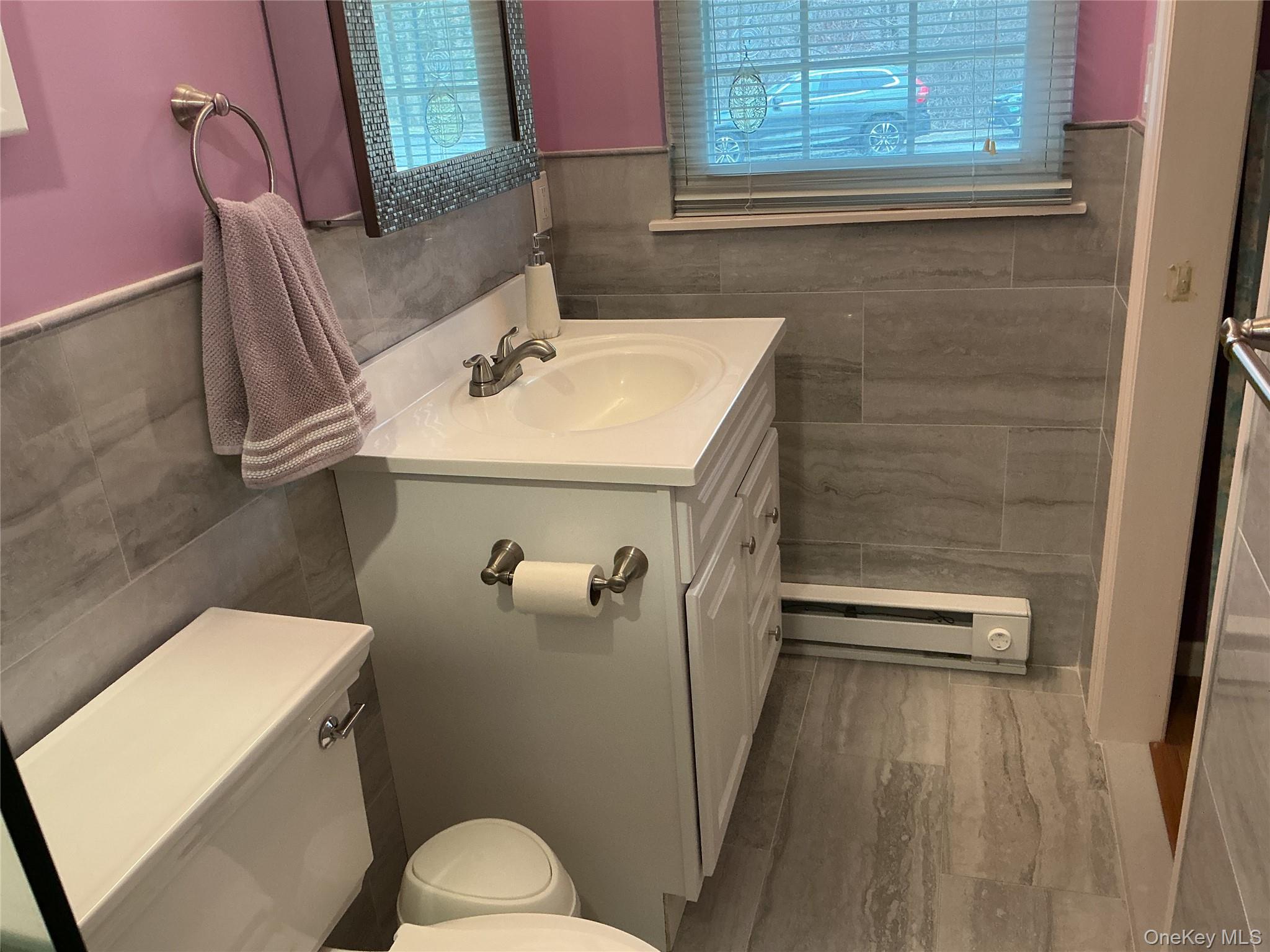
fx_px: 1064
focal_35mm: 29
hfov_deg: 61.7
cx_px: 635
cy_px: 476
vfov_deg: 48.2
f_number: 1.8
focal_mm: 3
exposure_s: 1/60
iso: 160
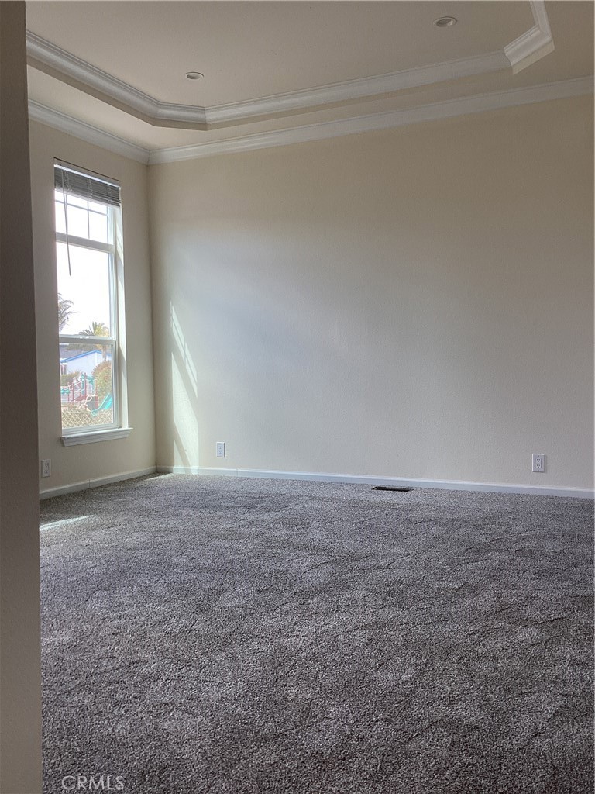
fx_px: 710
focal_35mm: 31
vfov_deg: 58.4
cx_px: 298
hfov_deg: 45.4
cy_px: 397
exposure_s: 1/120
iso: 50
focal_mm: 3.3
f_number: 2.4
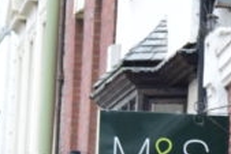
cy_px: 87
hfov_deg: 4.1
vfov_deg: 2.8
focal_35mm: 500
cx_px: 409
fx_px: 3211
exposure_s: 1/100
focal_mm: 55
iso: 500
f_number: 4
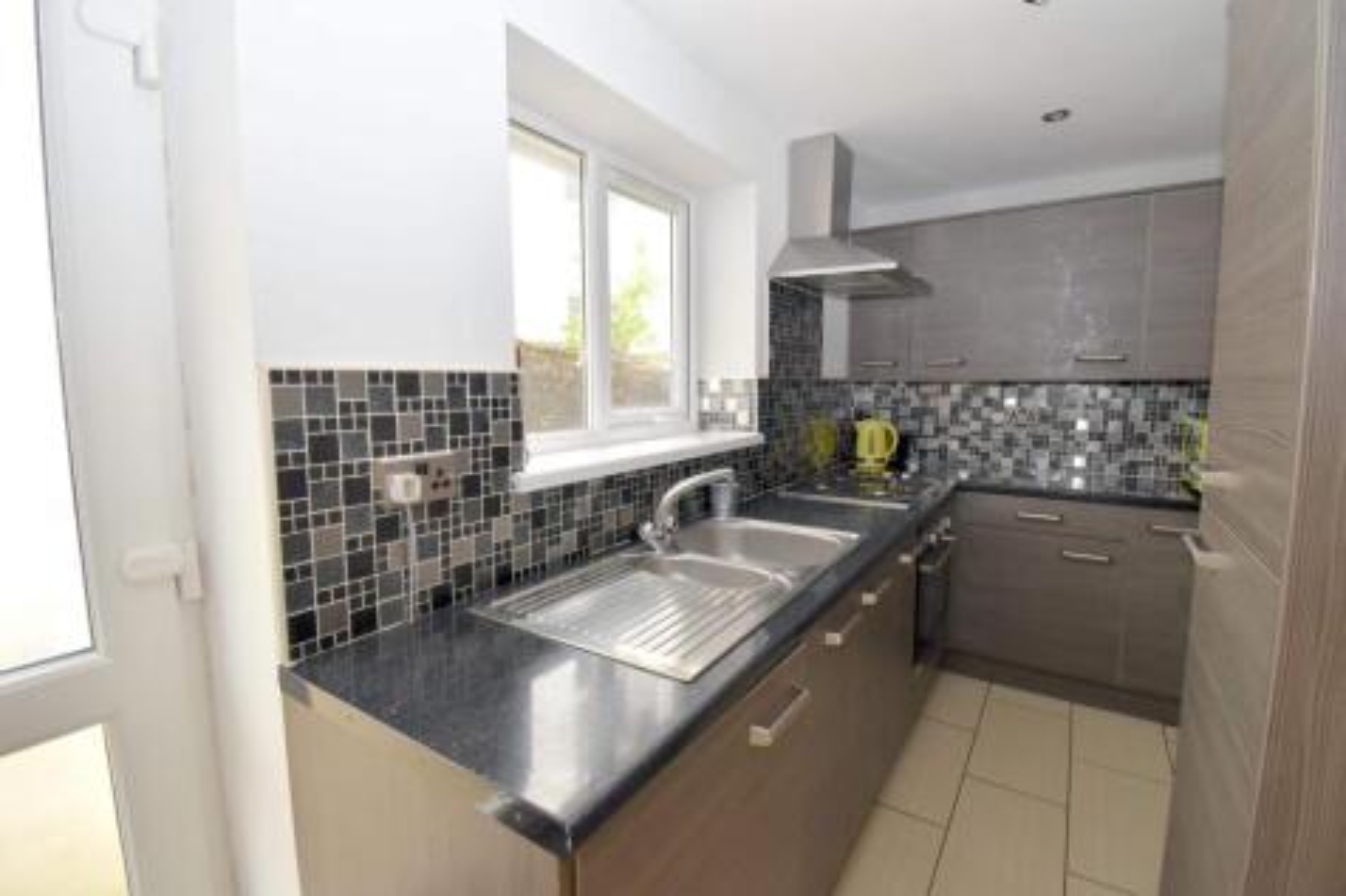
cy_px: 448
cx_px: 673
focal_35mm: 15
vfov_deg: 77.3
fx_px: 561
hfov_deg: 100.4
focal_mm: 10
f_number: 6.3
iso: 800
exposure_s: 1/60
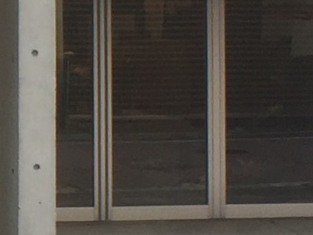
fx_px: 1908
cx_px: -293
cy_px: 25
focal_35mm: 211
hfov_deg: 8.9
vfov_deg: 7.0
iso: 32
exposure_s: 1/120
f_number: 2.2
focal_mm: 4.15
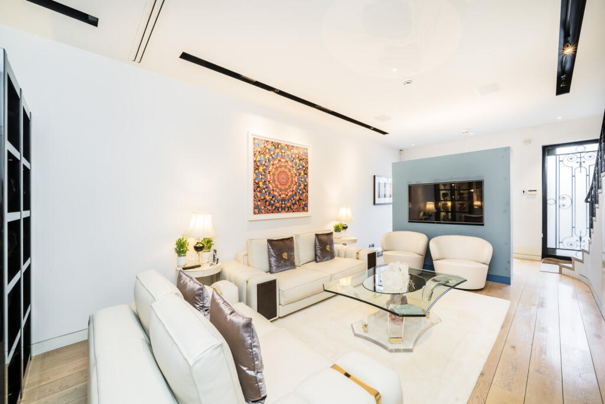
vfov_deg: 81.2
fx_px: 235
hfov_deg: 104.2
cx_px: 302
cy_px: 202
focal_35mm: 14
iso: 640
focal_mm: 14
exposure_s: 1/10
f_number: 11
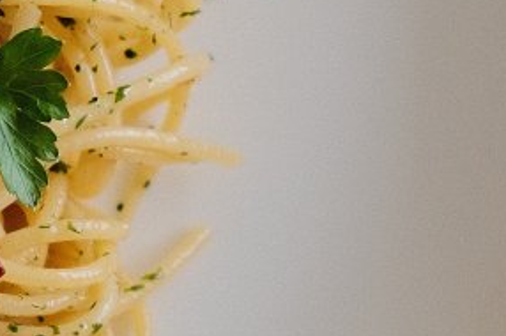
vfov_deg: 4.6
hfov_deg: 6.9
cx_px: -128
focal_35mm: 297
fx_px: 4170
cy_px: -110
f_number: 2.8
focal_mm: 35
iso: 640
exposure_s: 1/110
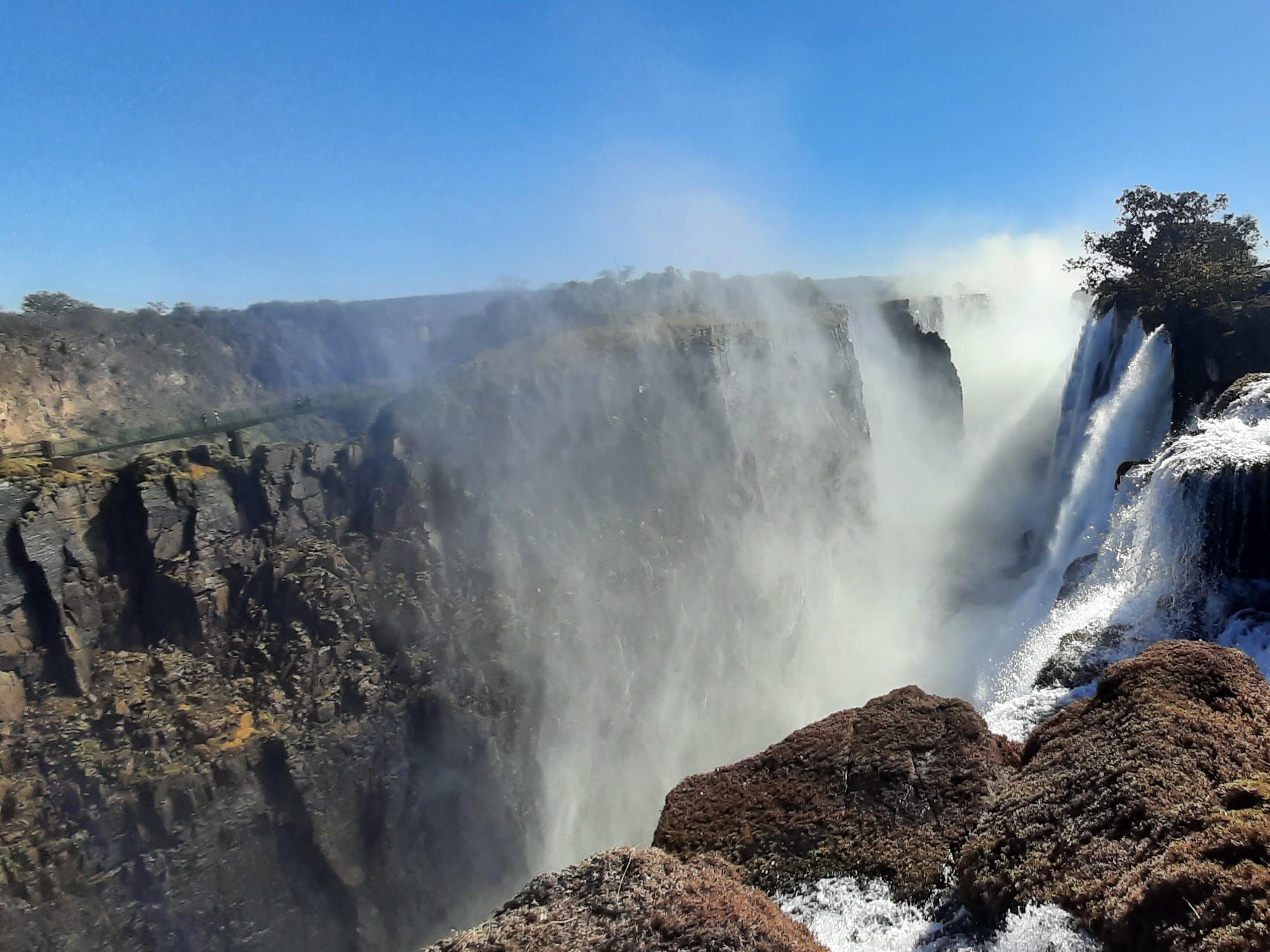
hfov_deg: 76.9
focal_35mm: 20
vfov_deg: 65.9
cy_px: 437
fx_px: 734
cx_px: 922
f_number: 2.2
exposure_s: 1/1582
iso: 40
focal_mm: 1.42
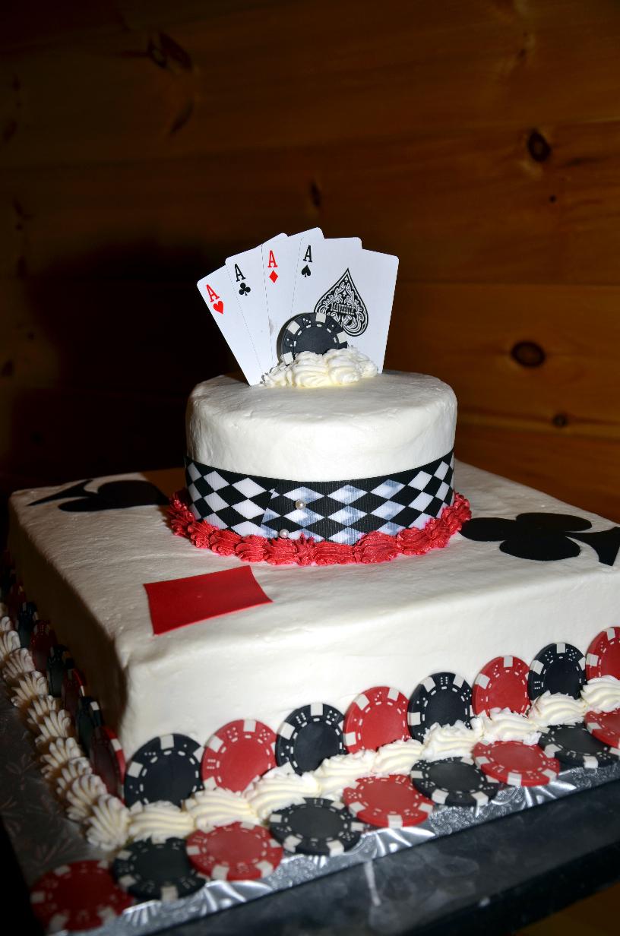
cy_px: 468
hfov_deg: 31.8
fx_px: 1090
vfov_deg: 46.5
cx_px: 310
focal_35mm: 42
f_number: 4
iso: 100
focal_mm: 28
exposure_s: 1/60
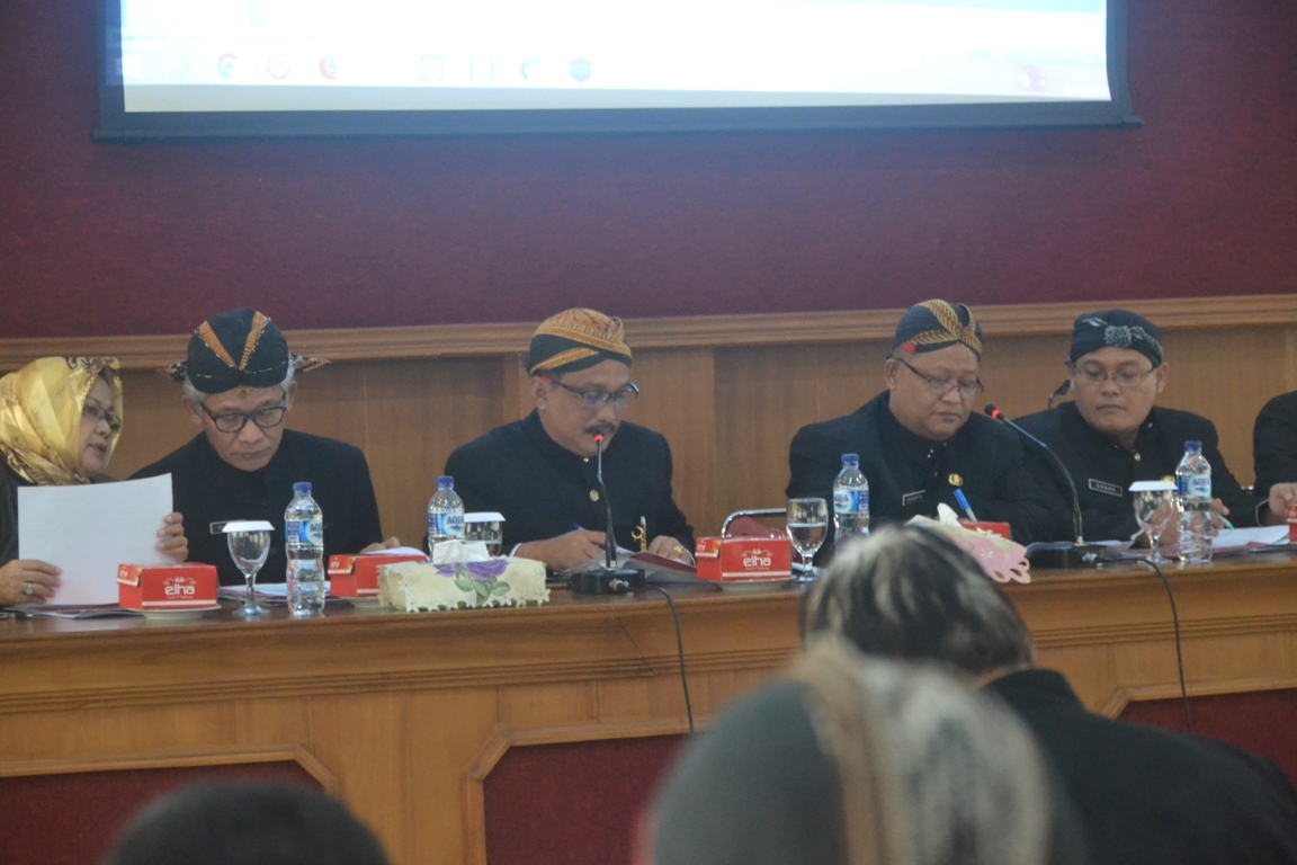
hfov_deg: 14.4
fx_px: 5134
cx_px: 648
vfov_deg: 9.6
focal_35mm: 142
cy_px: 432
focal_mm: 95
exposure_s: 1/40
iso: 3200
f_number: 5.3
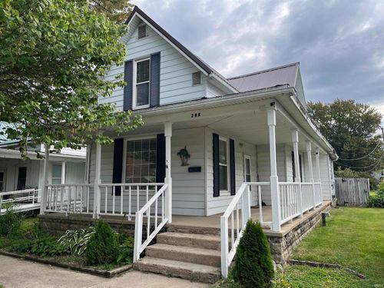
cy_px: 144
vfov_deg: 53.1
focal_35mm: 26
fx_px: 288
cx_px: 192
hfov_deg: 67.3
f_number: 1.6
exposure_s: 1/1036
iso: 50
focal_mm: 5.1
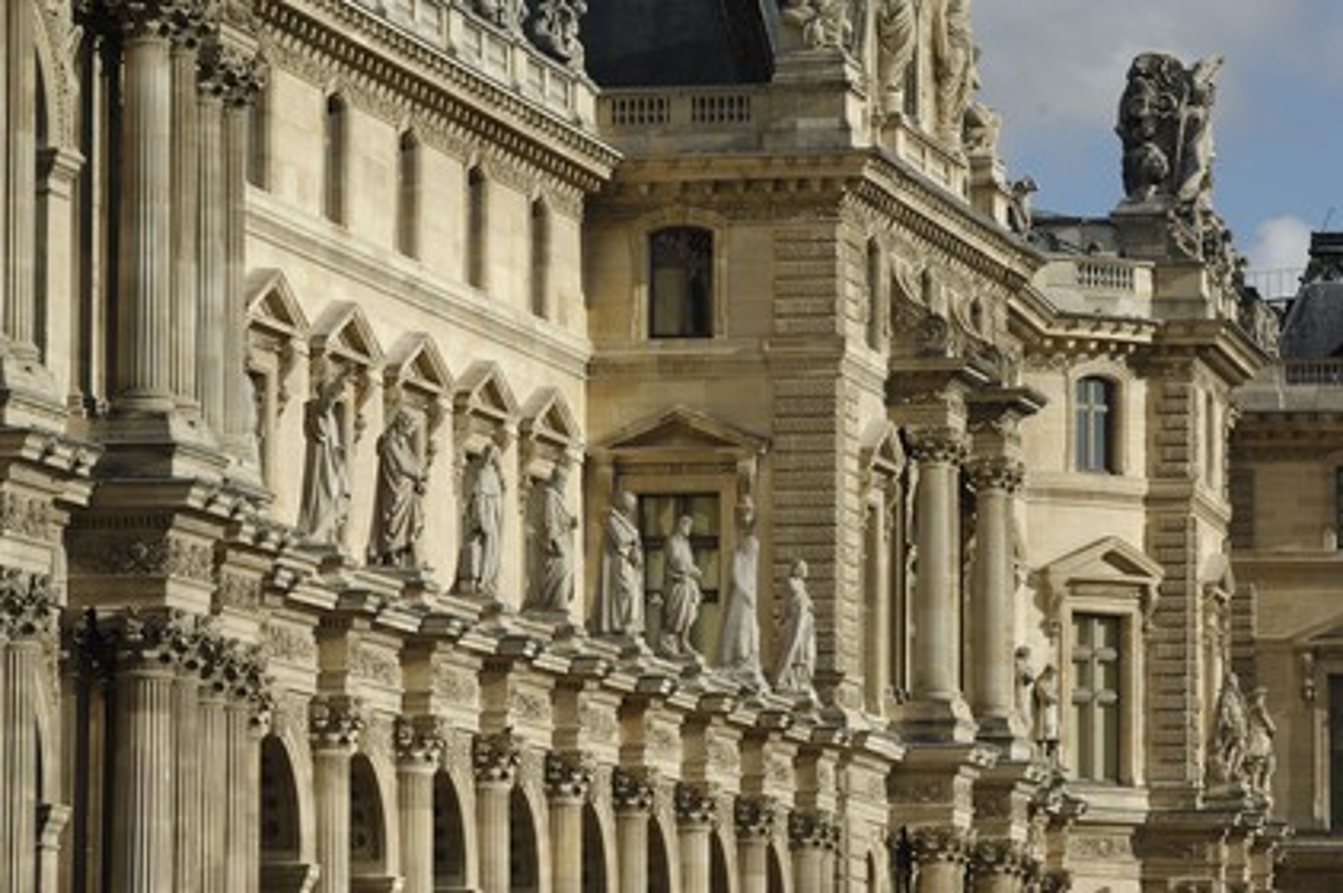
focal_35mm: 210
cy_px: 446
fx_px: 7828
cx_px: 672
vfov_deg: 6.5
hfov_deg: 9.8
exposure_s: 1/200
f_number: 11
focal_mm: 140
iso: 100
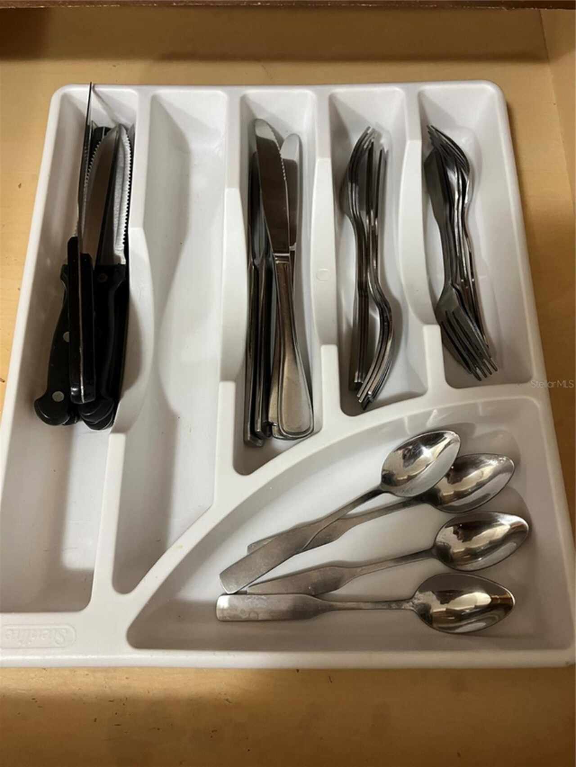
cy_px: 384
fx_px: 577
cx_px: 288
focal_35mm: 26
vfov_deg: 67.3
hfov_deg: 53.1
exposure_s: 1/60
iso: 400
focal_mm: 5.1
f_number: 1.6
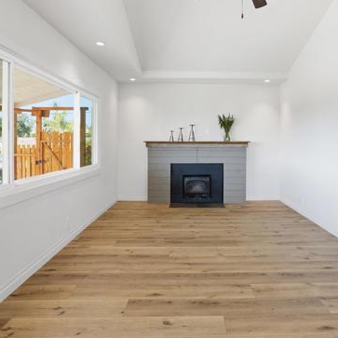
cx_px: 196
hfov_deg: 64.7
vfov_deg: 64.8
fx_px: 265
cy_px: 147
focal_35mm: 24
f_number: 10
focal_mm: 16
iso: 500
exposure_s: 1/200
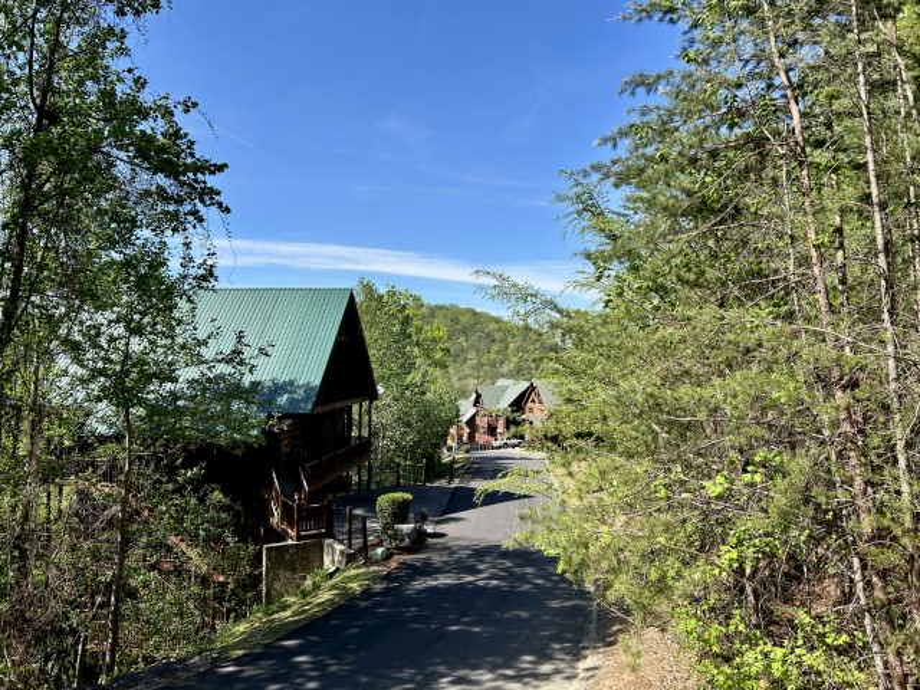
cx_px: 460
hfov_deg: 67.3
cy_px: 345
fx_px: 691
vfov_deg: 53.1
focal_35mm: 26
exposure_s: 1/2513
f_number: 1.5
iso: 50
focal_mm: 5.7
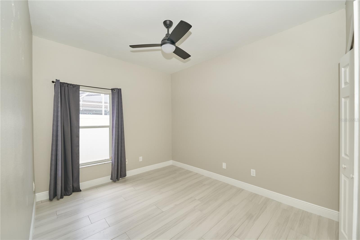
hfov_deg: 104.3
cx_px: 180
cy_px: 120
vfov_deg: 81.2
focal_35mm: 14
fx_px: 140
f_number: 4
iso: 500
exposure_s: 1/200
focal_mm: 14
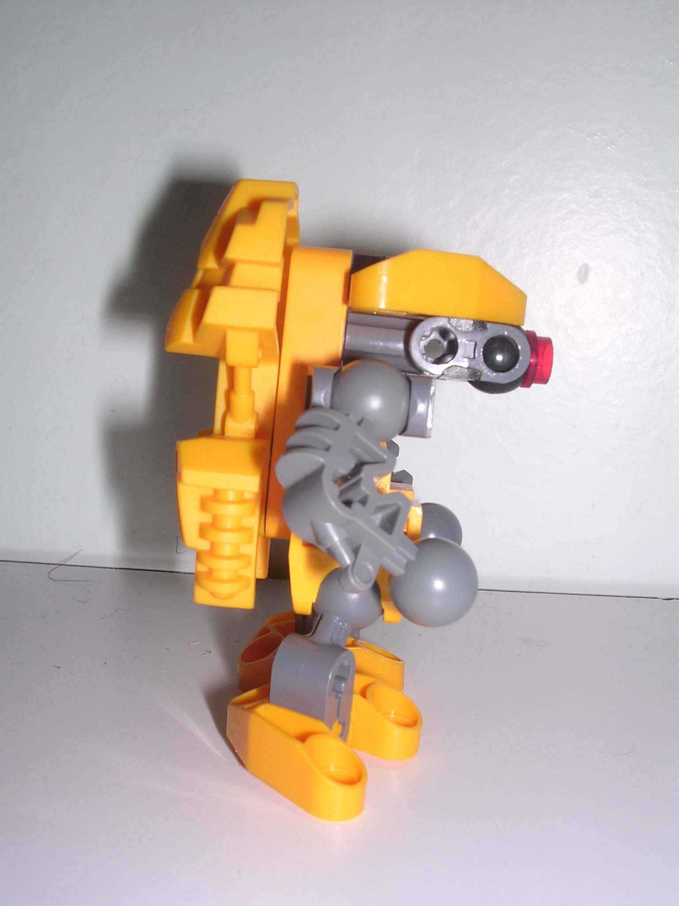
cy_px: 453
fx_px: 994
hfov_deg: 37.7
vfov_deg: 49.0
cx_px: 340
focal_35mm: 38
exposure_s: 1/60.1
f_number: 5.6
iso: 100
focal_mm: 5.8
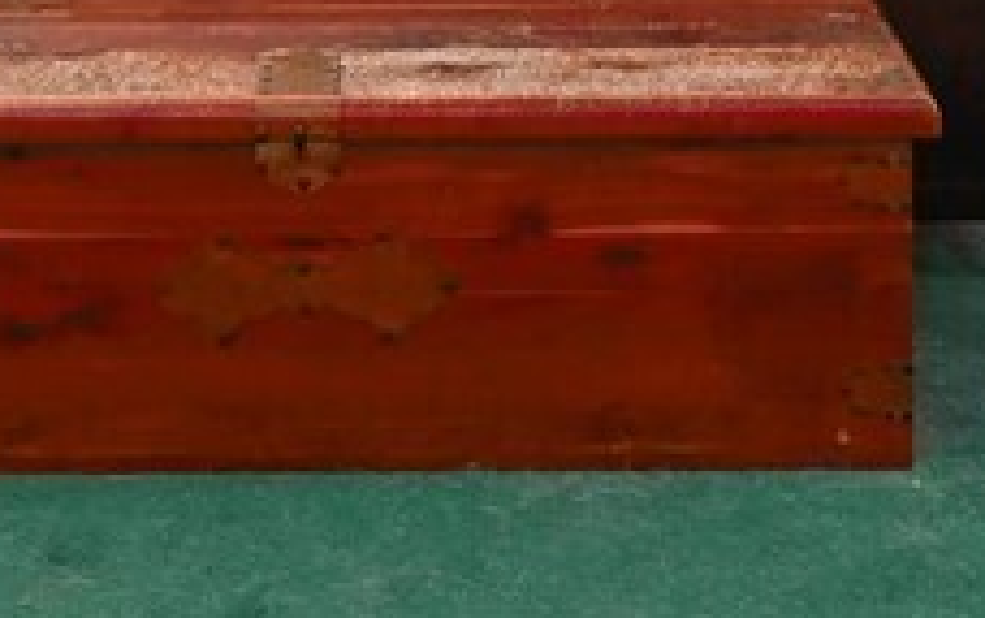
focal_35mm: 106
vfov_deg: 11.1
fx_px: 2848
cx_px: 430
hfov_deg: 19.6
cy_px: -655
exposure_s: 1/30
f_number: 7.1
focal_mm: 14
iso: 320
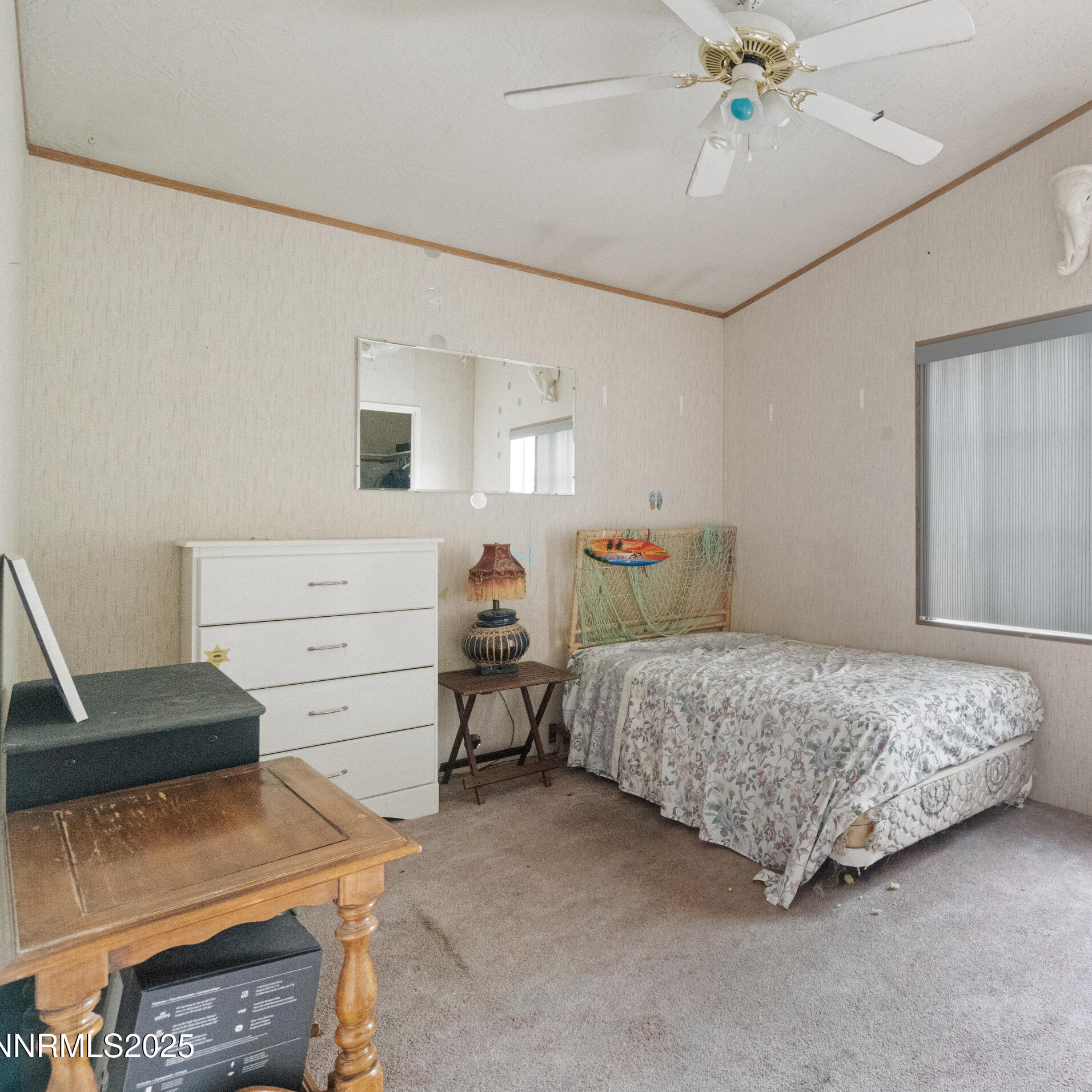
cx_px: 843
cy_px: 527
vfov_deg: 74.8
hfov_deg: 69.0
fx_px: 714
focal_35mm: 20
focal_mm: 10
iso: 6400
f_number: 7.1
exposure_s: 1/20
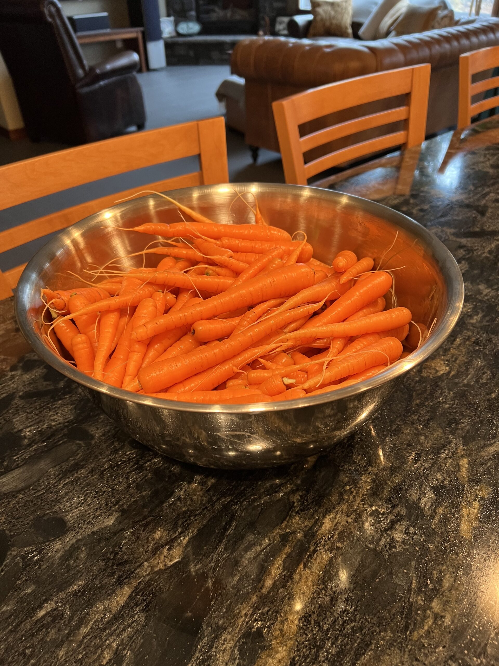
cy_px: 333
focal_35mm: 26
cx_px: 250
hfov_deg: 53.1
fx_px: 500
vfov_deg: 67.3
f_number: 1.5
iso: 125
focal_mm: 5.7
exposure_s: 1/60
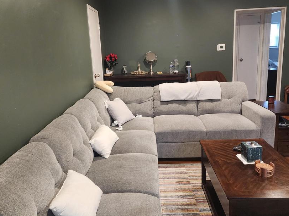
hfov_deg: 61.7
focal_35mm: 29
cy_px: 93
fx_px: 242
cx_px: 141
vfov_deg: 48.1
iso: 800
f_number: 1.8
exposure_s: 1/120
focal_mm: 6.4
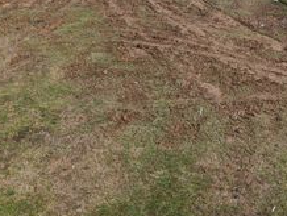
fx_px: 457
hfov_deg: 33.8
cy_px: 10
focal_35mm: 55
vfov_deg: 25.5
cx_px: 232
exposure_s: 1/50
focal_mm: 8.67
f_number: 1.8
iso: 100
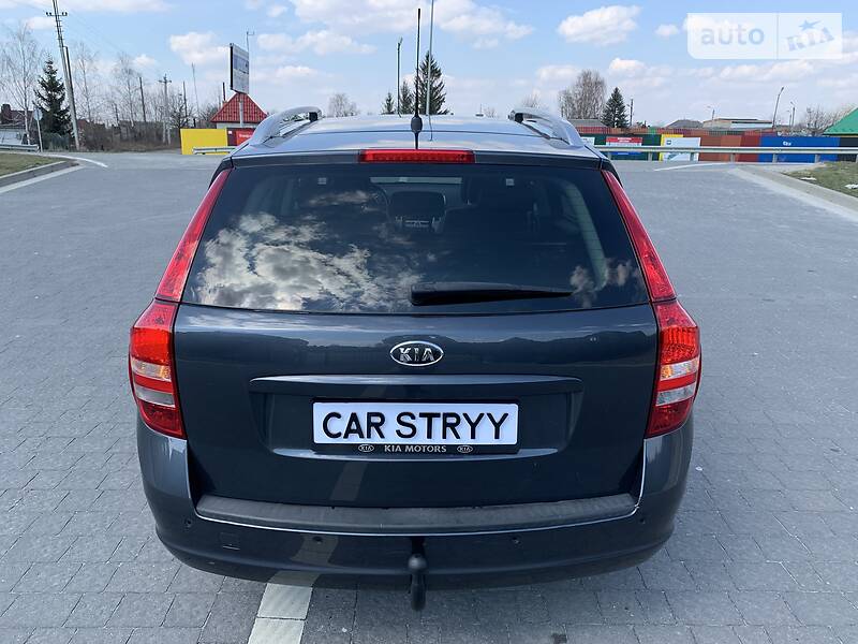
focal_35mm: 26
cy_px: 322
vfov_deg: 53.1
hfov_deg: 67.3
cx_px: 429
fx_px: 644
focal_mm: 4.2
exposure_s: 1/822
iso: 25
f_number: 1.8
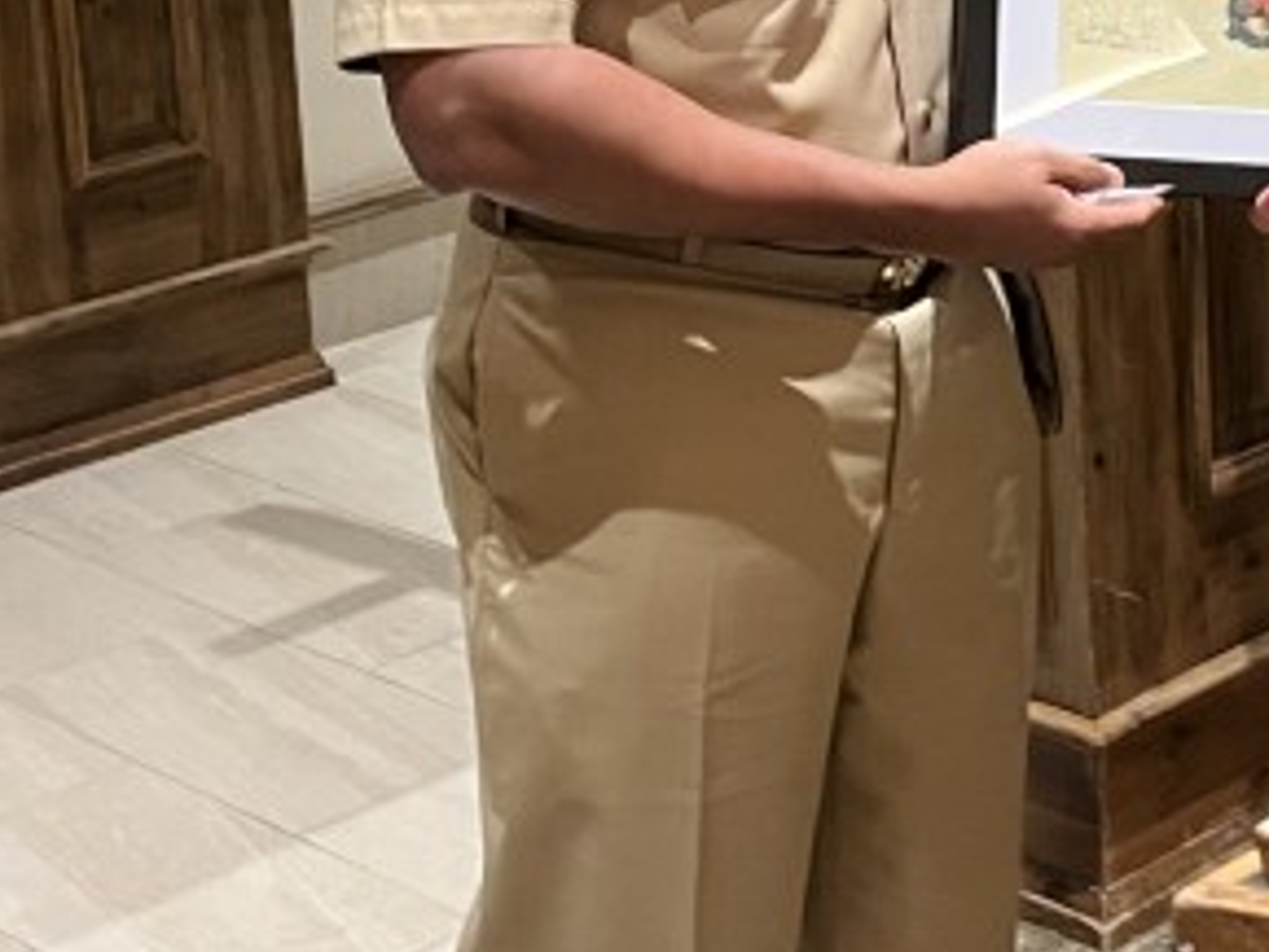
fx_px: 3374
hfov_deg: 21.2
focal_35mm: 92
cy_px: -53
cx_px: 913
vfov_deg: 15.7
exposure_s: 1/40
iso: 400
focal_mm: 5.1
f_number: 1.6
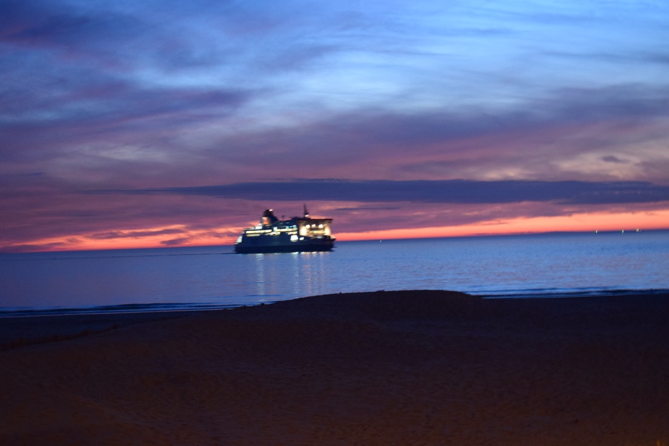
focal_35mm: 82
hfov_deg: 24.6
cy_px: 223
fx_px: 1533
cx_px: 334
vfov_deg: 16.6
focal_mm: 55
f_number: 5.6
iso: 1600
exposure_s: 1/2.5
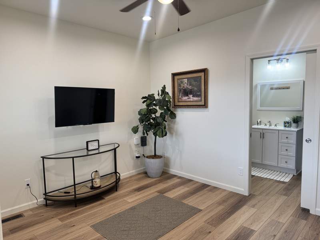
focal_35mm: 24
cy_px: 120
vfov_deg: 56.8
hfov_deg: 71.6
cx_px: 160
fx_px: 222
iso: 100
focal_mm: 6.76
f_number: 1.78
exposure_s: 1/120
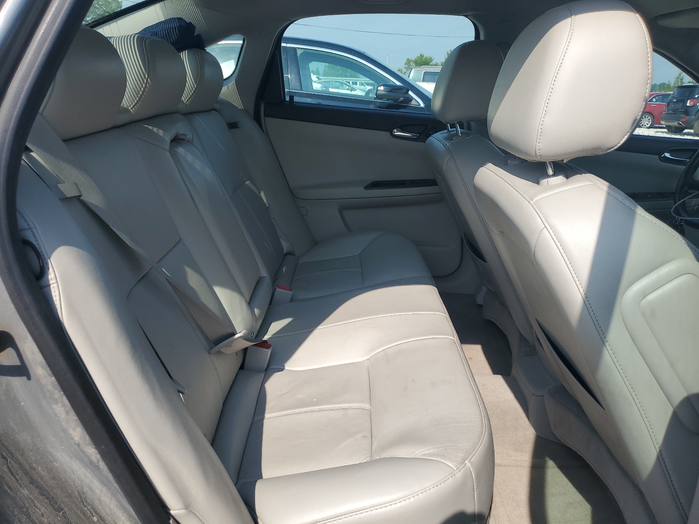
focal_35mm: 26
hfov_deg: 67.3
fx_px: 525
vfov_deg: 53.1
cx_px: 350
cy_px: 262
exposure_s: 1/2000
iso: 50
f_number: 1.5
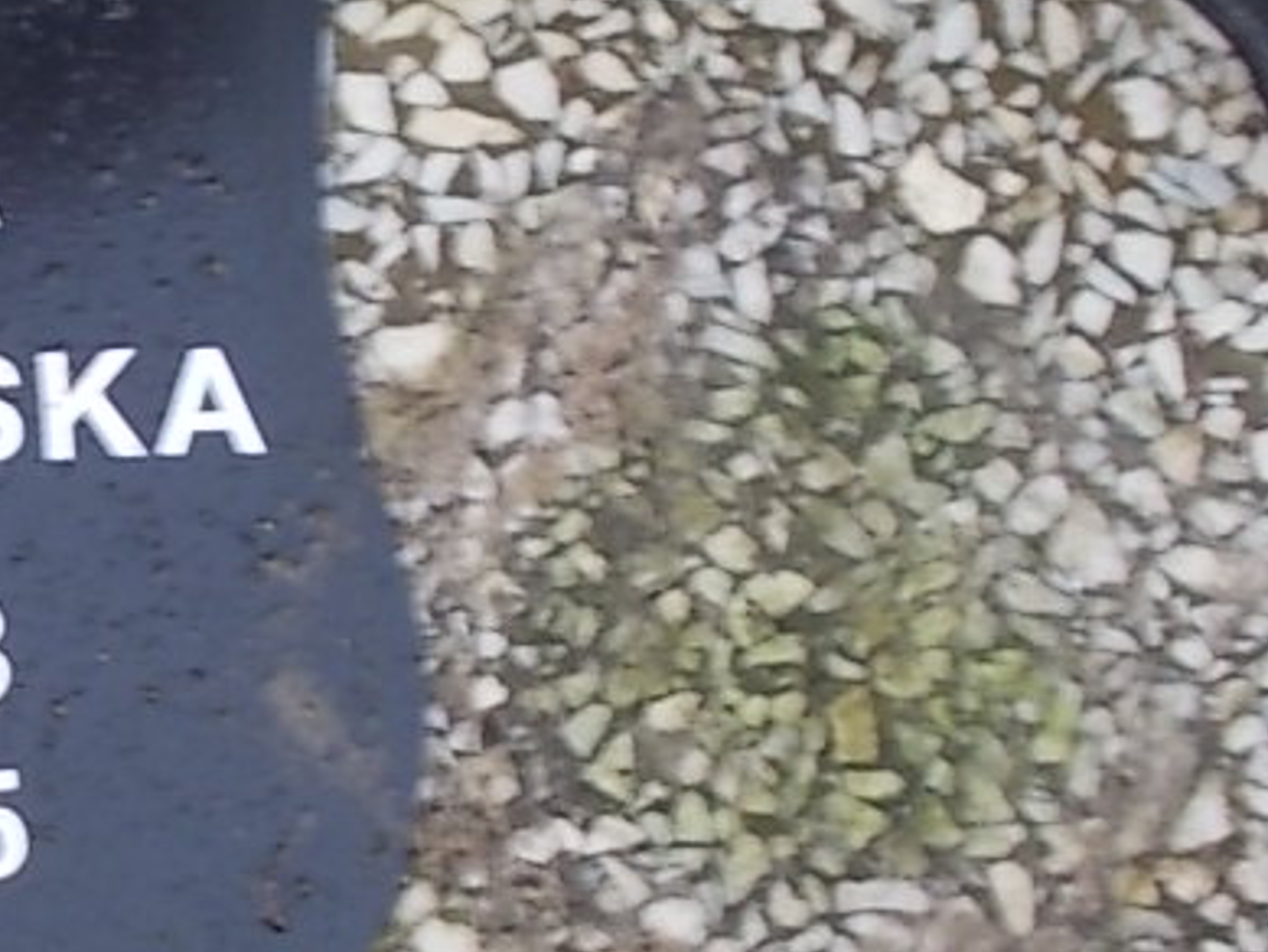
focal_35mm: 107
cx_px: -297
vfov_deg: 13.8
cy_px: 456
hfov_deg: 17.4
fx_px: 3921
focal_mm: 4.6
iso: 80
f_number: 3.2
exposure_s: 1/30
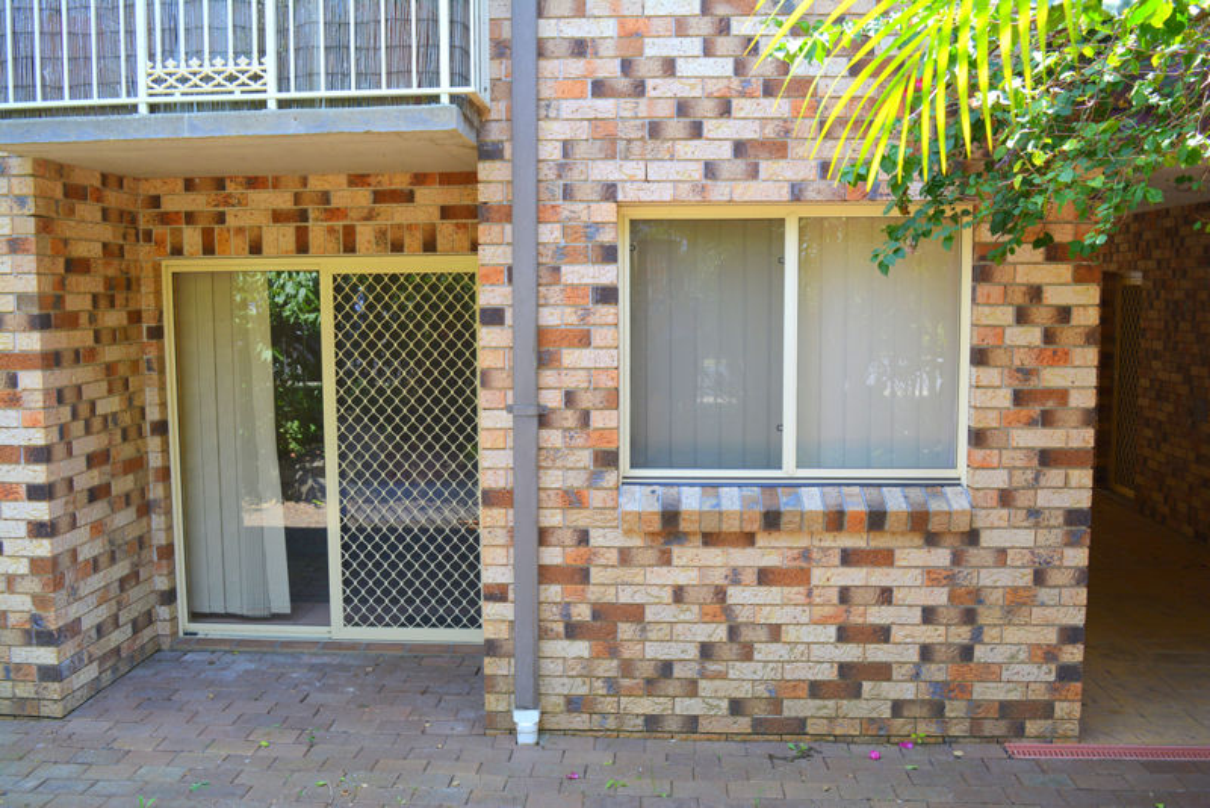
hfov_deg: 57.2
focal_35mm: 33
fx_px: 1110
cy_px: 404
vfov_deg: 40.0
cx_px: 605
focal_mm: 22
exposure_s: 1/125
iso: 200
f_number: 5.6
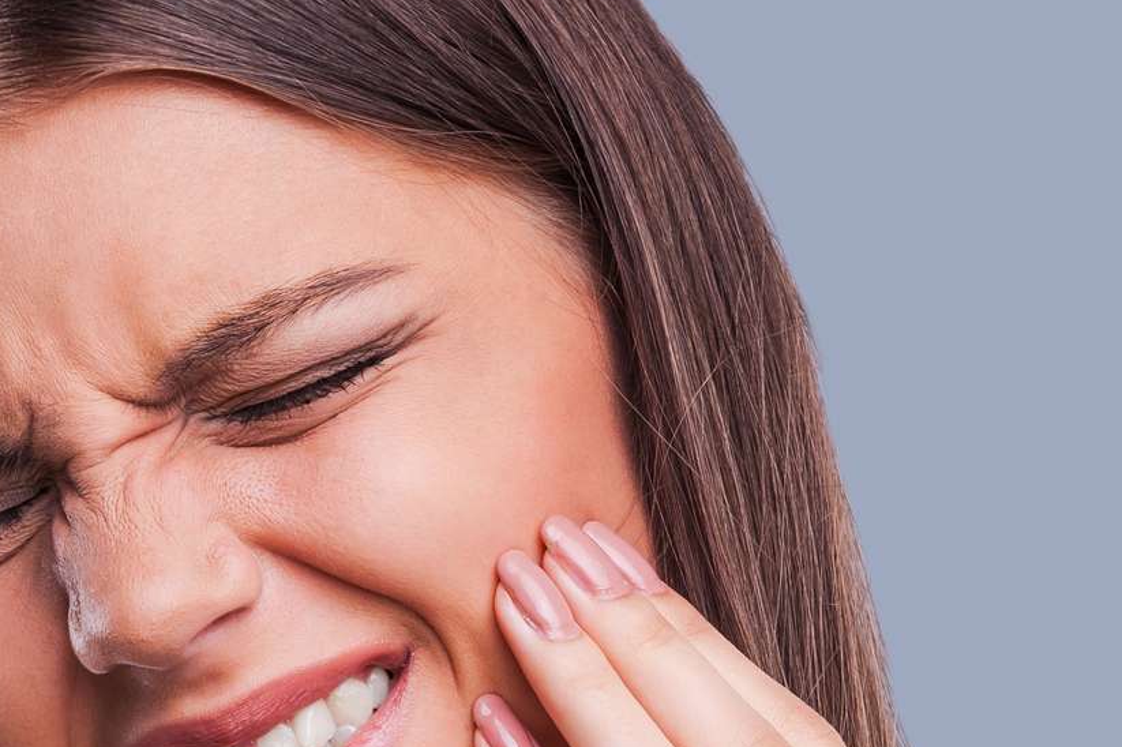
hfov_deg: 6.5
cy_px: 776
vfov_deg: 4.3
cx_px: 218
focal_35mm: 316
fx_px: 9844
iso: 200
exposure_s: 1/160
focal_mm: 130
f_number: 11
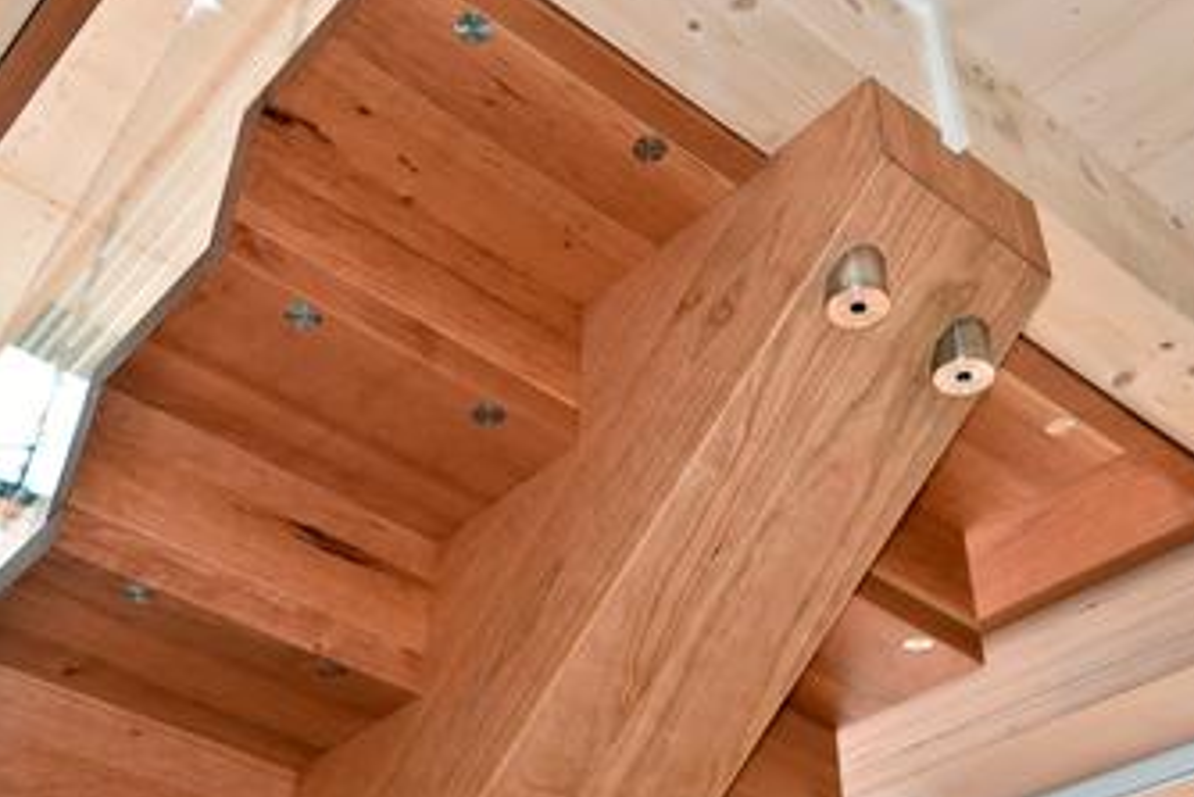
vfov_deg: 29.3
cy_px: 397
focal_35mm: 46
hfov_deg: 42.7
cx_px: 543
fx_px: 1526
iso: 1000
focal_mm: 38
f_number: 5
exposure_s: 1/80
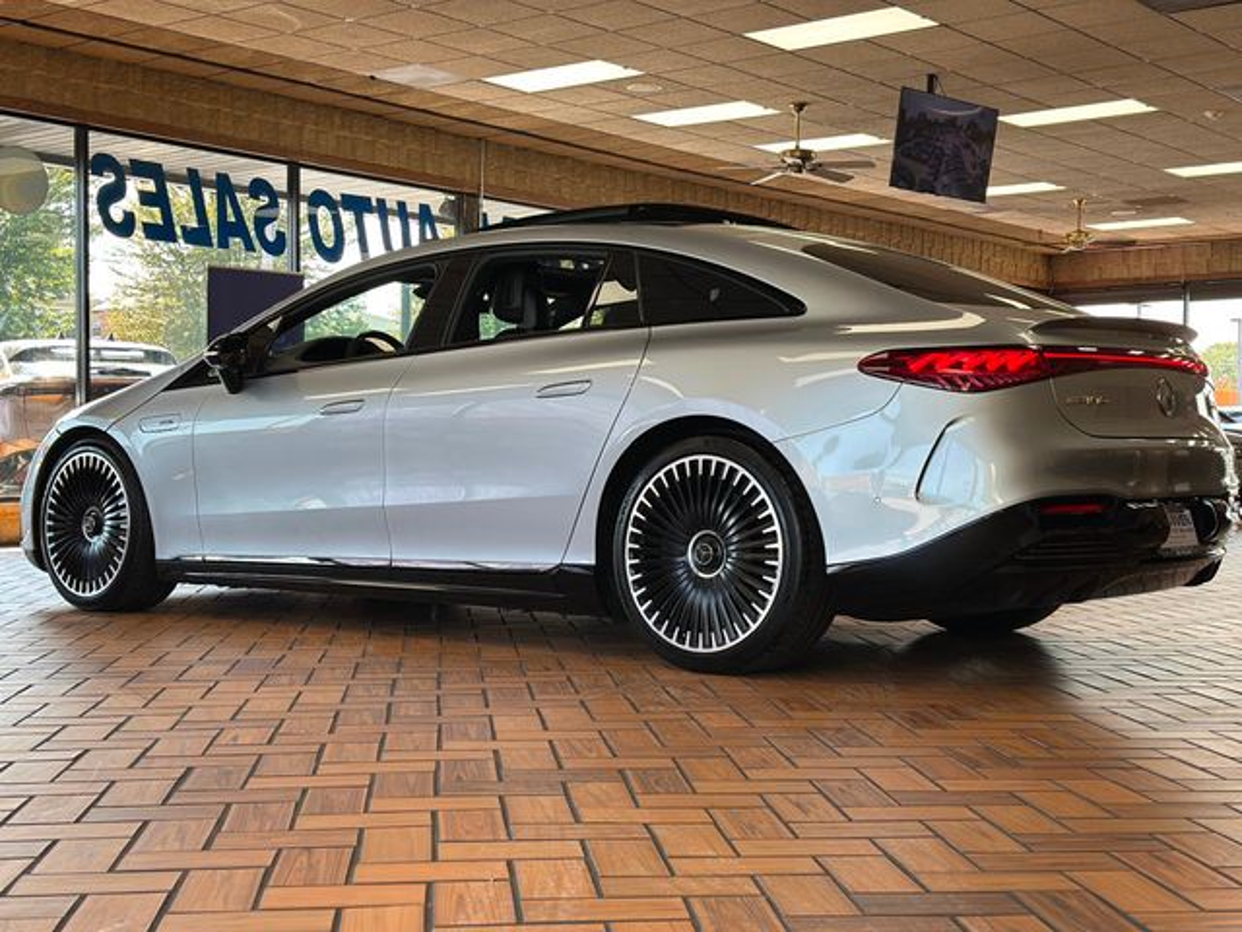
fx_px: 1722
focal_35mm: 48
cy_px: 466
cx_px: 621
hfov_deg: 39.7
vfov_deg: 30.3
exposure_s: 1/320
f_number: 1.78
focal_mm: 6.86
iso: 80
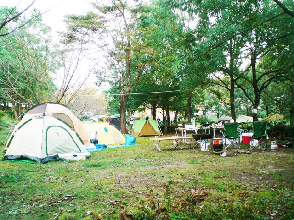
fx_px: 323
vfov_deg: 37.7
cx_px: 147
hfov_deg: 49.0
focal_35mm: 38
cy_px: 110
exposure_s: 1/80
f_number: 3.1
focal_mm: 6.3
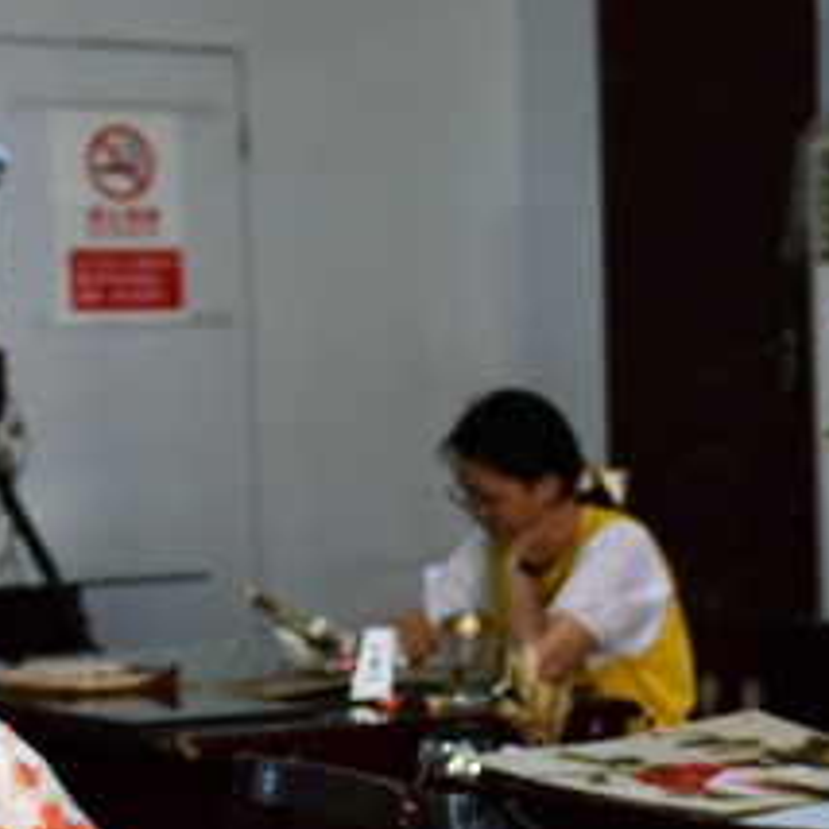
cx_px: 1075
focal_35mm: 124
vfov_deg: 13.8
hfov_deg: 13.6
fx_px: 3360
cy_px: 922
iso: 800
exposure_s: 1/250
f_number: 2.8
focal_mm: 24
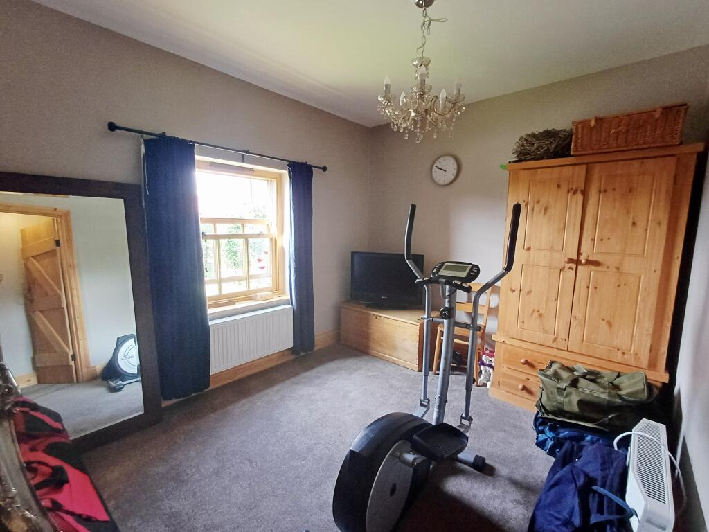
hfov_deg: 94.5
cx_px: 354
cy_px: 266
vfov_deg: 78.1
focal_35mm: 16
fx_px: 328
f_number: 2.2
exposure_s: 1/33.3
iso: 160
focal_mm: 1.64
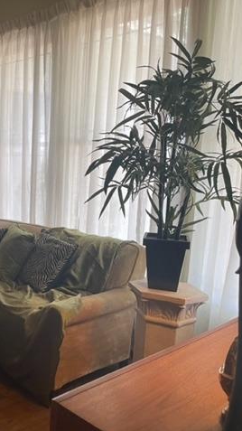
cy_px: 215
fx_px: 434
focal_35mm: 38
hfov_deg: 27.6
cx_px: -45
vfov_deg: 52.8
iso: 100
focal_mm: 5.1
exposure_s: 1/60
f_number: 1.6
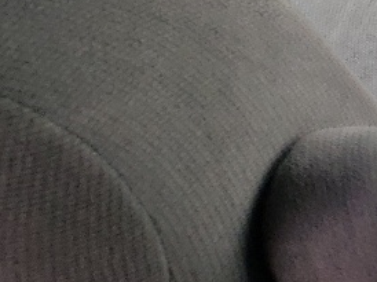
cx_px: 966
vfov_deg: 9.5
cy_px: -118
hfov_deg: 10.7
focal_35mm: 152
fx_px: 1654
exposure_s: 1/154
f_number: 1.5
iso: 50
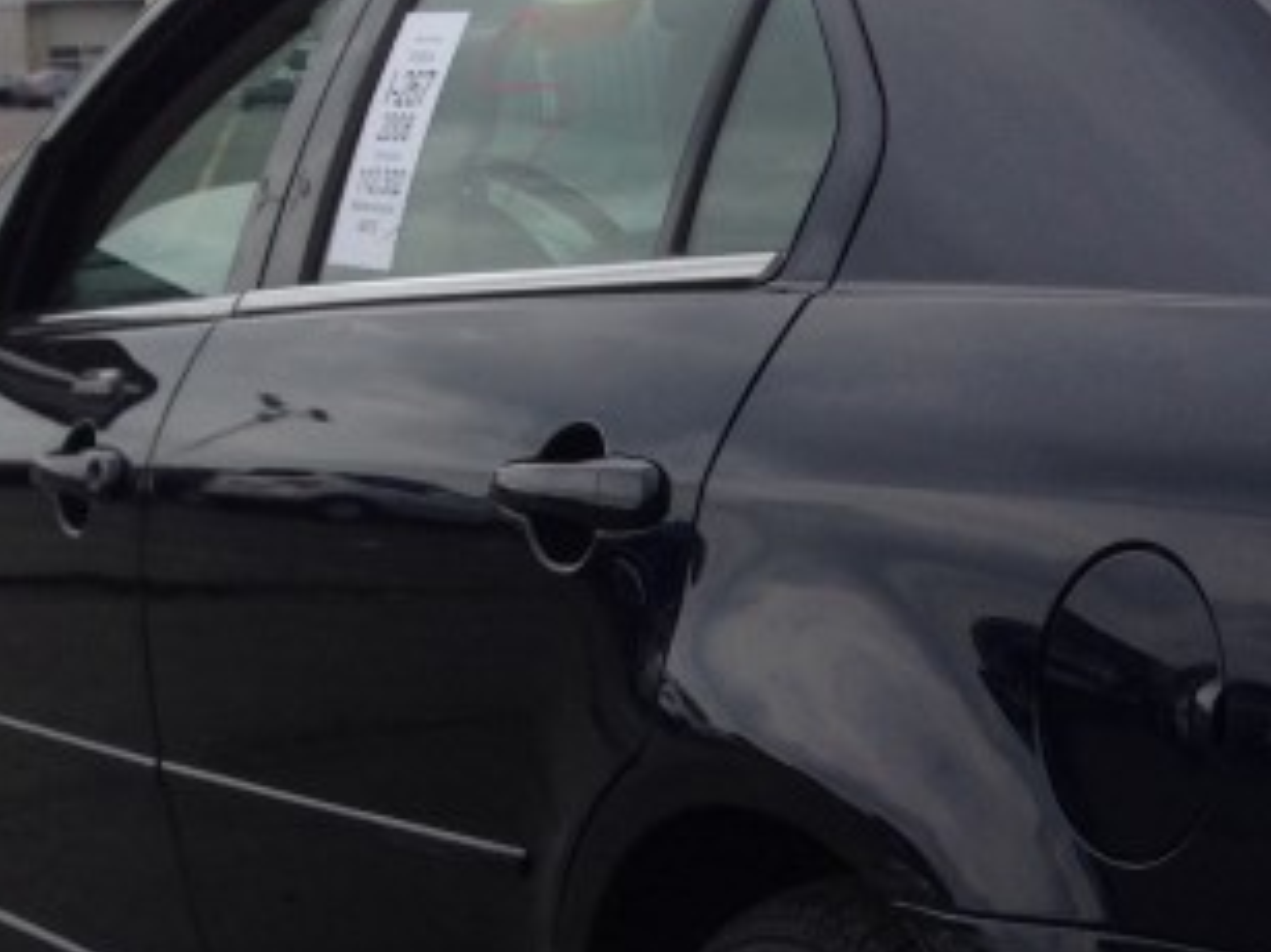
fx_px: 4037
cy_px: 604
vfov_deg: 13.4
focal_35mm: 110
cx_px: 1619
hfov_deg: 16.9
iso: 50
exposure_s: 1/531
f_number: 2.4
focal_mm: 4.12
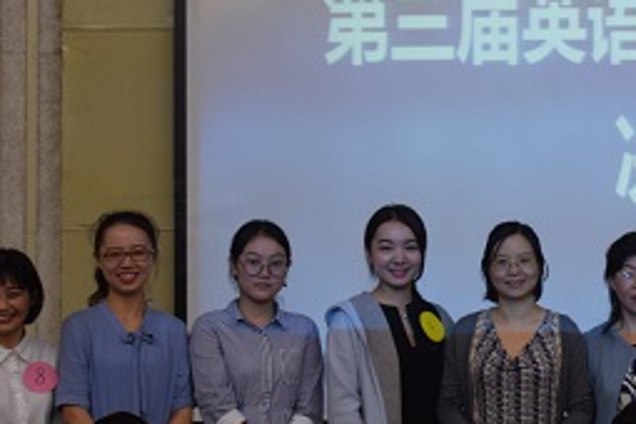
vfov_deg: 9.7
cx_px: 591
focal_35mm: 141
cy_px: 178
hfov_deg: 14.4
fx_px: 2491
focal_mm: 30
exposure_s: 1/60
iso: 500
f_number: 4
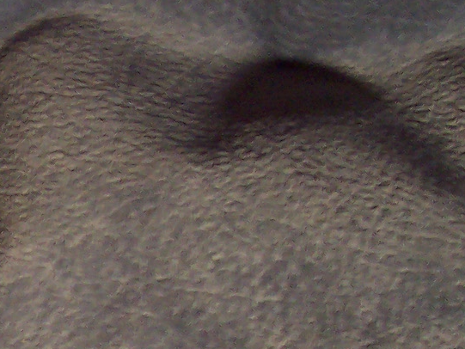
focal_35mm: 139
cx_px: -183
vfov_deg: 10.3
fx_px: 1868
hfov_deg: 13.5
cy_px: 514
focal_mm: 5.6
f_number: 2.8
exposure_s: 1/8
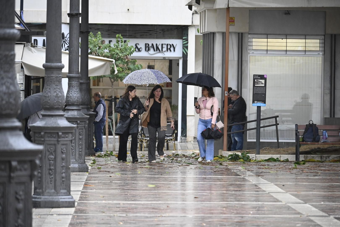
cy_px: 114
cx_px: 170
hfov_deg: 7.0
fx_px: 2763
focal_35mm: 292
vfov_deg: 4.7
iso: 2000
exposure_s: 1/200
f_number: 6.3
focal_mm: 195
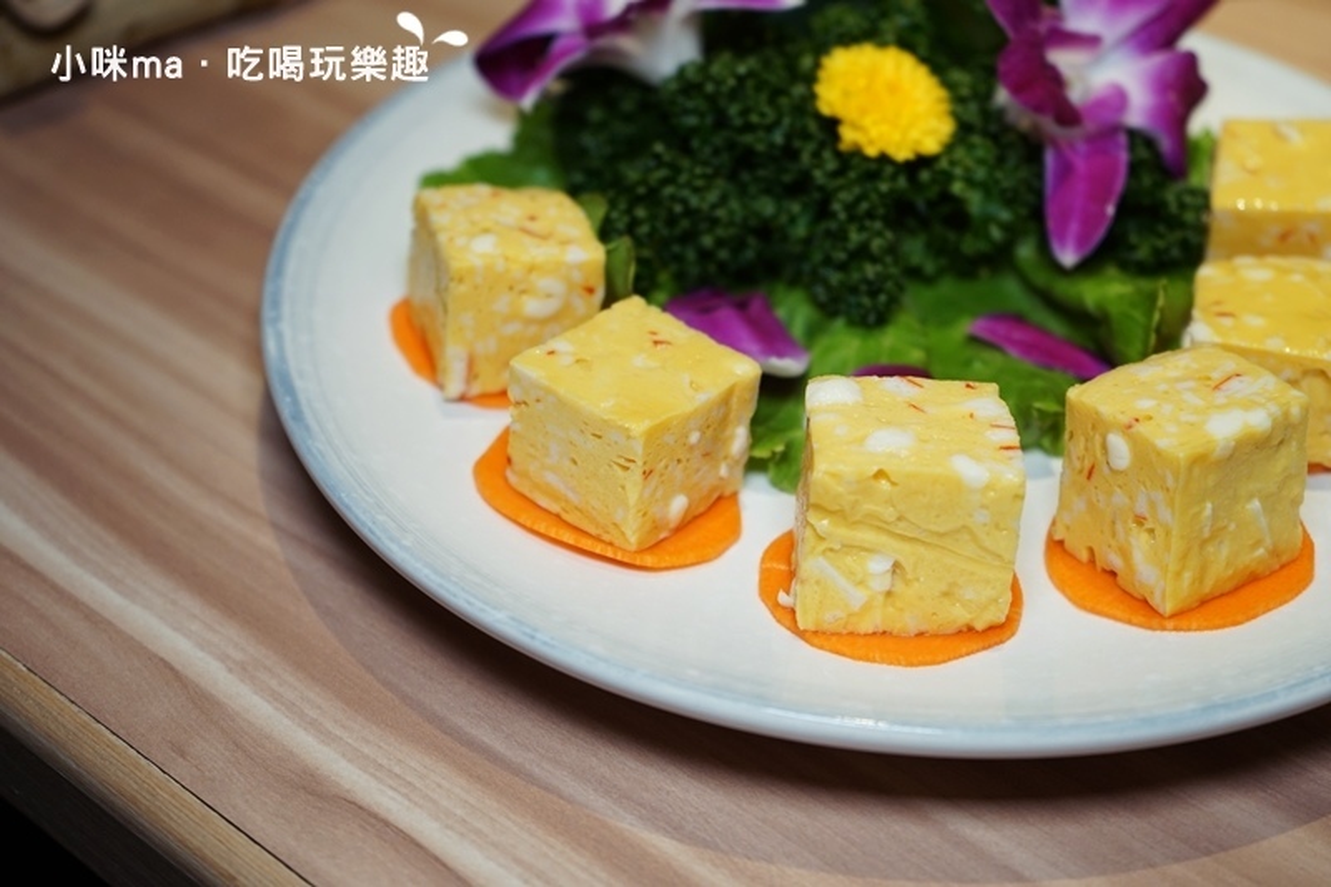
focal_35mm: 48
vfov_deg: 28.1
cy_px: 444
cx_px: 666
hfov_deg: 41.1
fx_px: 1774
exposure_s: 1/60
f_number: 4.5
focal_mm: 48
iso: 500
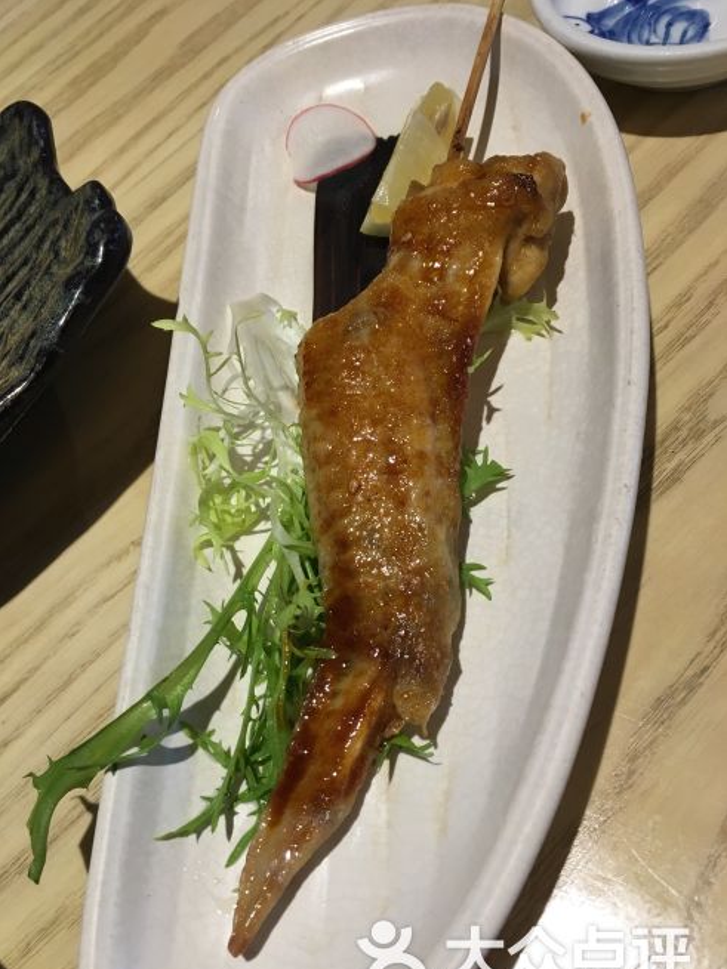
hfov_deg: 45.4
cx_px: 340
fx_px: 868
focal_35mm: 31
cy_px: 515
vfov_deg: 58.3
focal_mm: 4.15
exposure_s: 1/17
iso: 40
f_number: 2.2
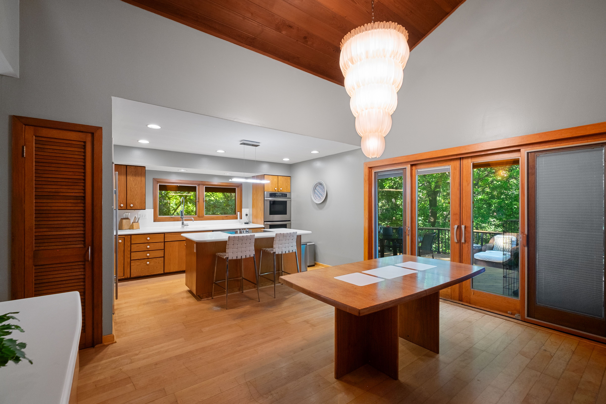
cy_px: 202
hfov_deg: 100.4
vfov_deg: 77.3
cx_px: 303
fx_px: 252
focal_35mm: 15
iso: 200
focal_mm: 10
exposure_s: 1/6
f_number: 6.4
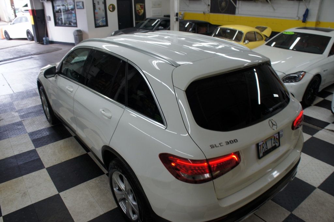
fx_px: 250
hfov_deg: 67.4
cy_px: 111
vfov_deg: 47.9
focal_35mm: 27
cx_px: 167
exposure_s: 1/40
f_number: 4.5
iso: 200
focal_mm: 18
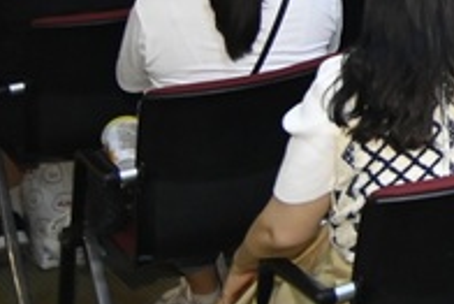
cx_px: 984
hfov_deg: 14.4
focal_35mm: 110
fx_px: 1388
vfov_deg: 11.1
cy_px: -348
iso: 3200
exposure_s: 1/200
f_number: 4.5
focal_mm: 24
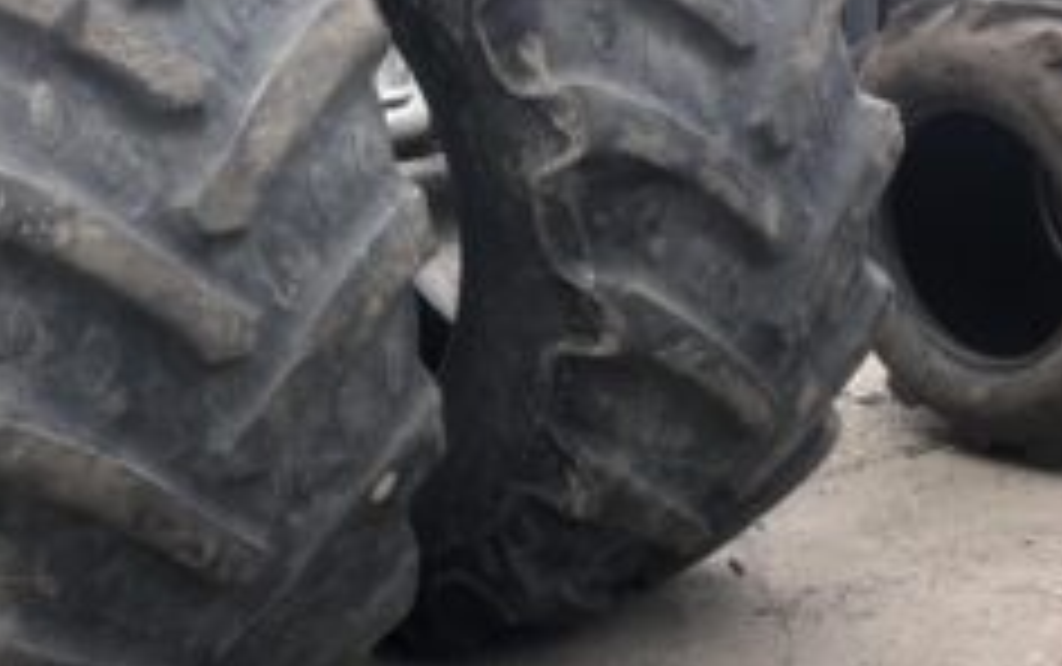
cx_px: 374
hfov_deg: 37.2
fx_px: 1564
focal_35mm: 54
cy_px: 250
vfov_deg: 24.0
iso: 20
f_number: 1.8
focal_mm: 3.99
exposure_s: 1/444
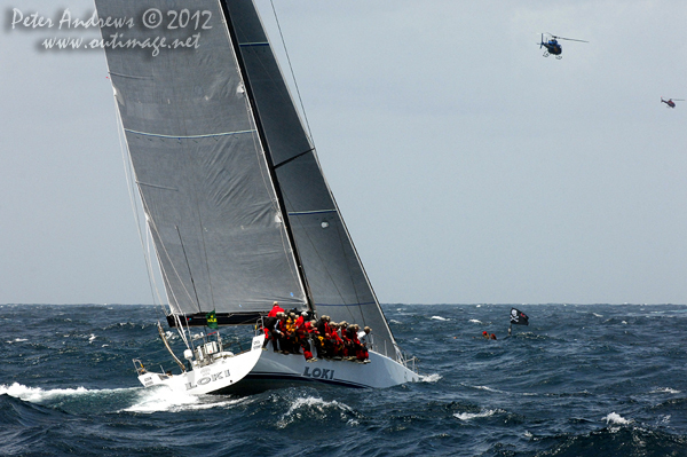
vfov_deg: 4.6
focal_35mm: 300
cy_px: 228
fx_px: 5720
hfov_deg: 6.9
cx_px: 344
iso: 400
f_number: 7.6
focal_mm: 200
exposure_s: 1/1000
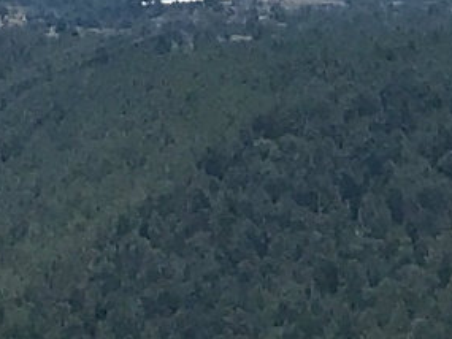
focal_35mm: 157
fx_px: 2051
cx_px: -414
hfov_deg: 11.5
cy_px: 23
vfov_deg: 9.4
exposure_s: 1/5051
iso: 20
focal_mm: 3.99
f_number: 1.8
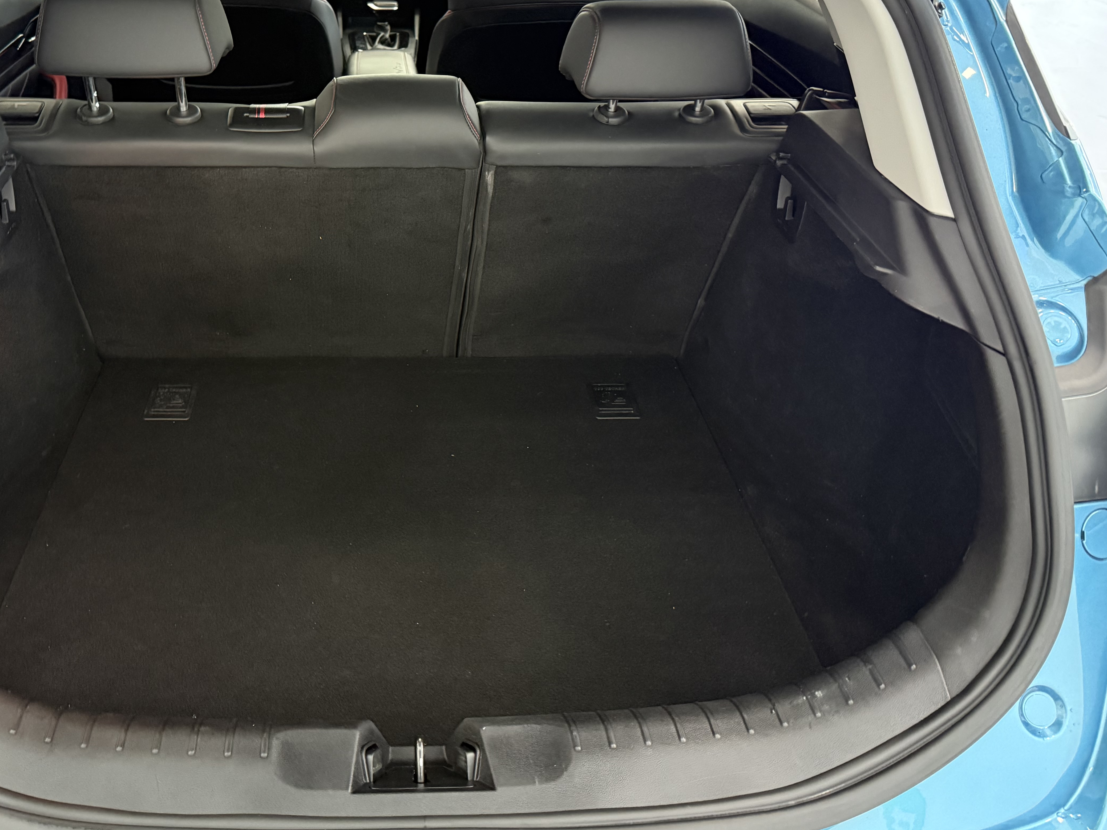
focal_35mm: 33
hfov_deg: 54.6
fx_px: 1055
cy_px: 280
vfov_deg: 42.4
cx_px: 398
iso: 800
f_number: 1.78
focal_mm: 6.76
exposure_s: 1/33
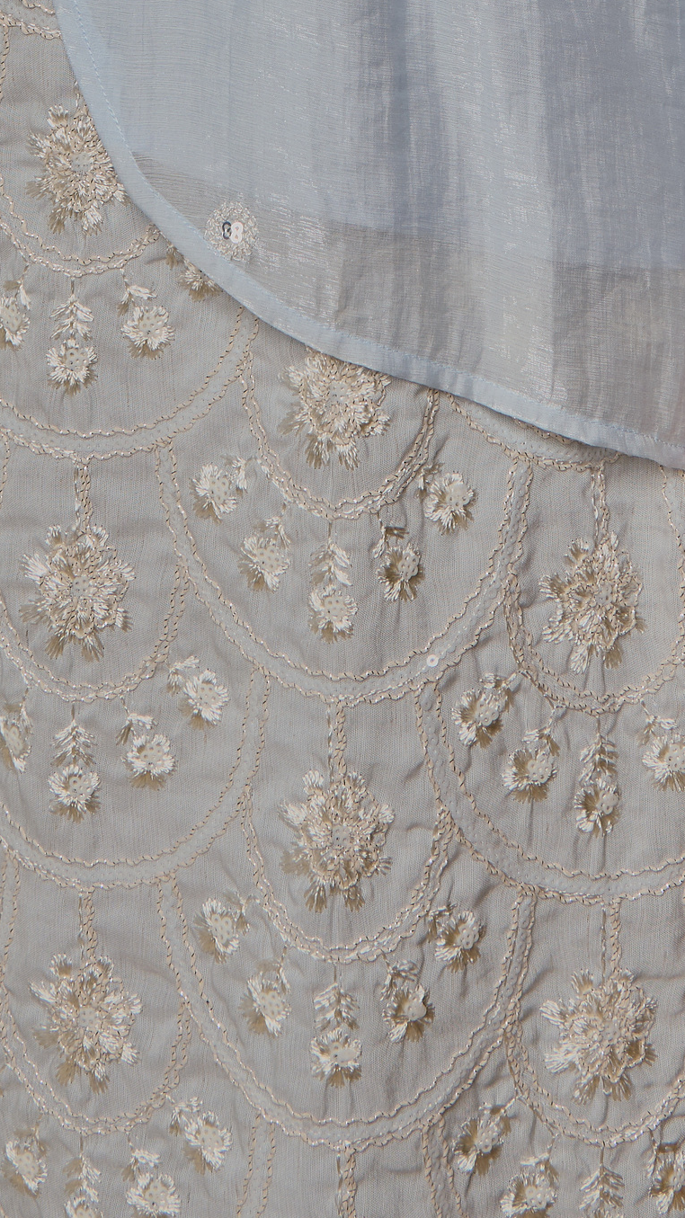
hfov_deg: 10.3
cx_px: 261
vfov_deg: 16.6
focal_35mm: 118
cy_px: -574
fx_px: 3811
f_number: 8
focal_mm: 38
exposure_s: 1/125
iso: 200
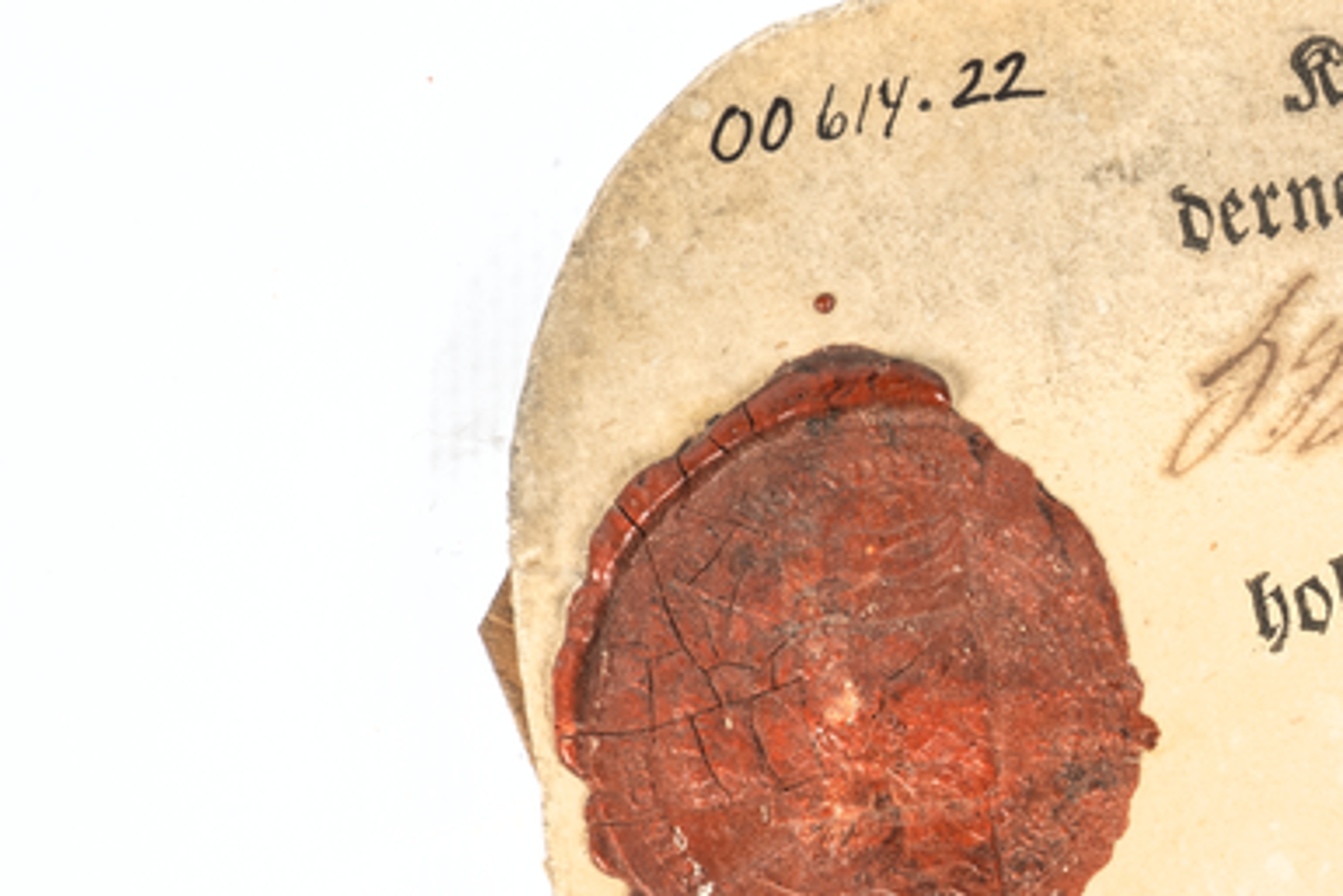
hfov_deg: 9.2
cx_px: 2065
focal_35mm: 218
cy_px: 669
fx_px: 8135
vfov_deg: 6.3
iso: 100
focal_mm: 70
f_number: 22
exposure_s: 1/100
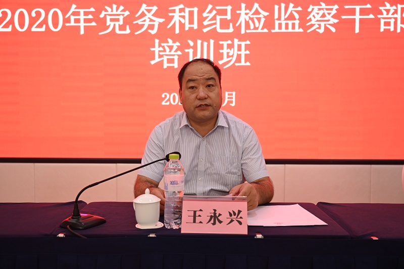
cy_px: 134
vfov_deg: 35.9
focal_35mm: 37
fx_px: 415
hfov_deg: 51.9
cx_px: 202
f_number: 3.5
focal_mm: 37
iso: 1000
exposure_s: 1/125
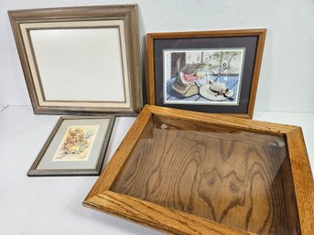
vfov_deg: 58.8
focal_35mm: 23
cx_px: 157
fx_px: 209
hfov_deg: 73.9
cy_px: 118
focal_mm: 5.4
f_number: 1.8
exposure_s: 1/120
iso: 125
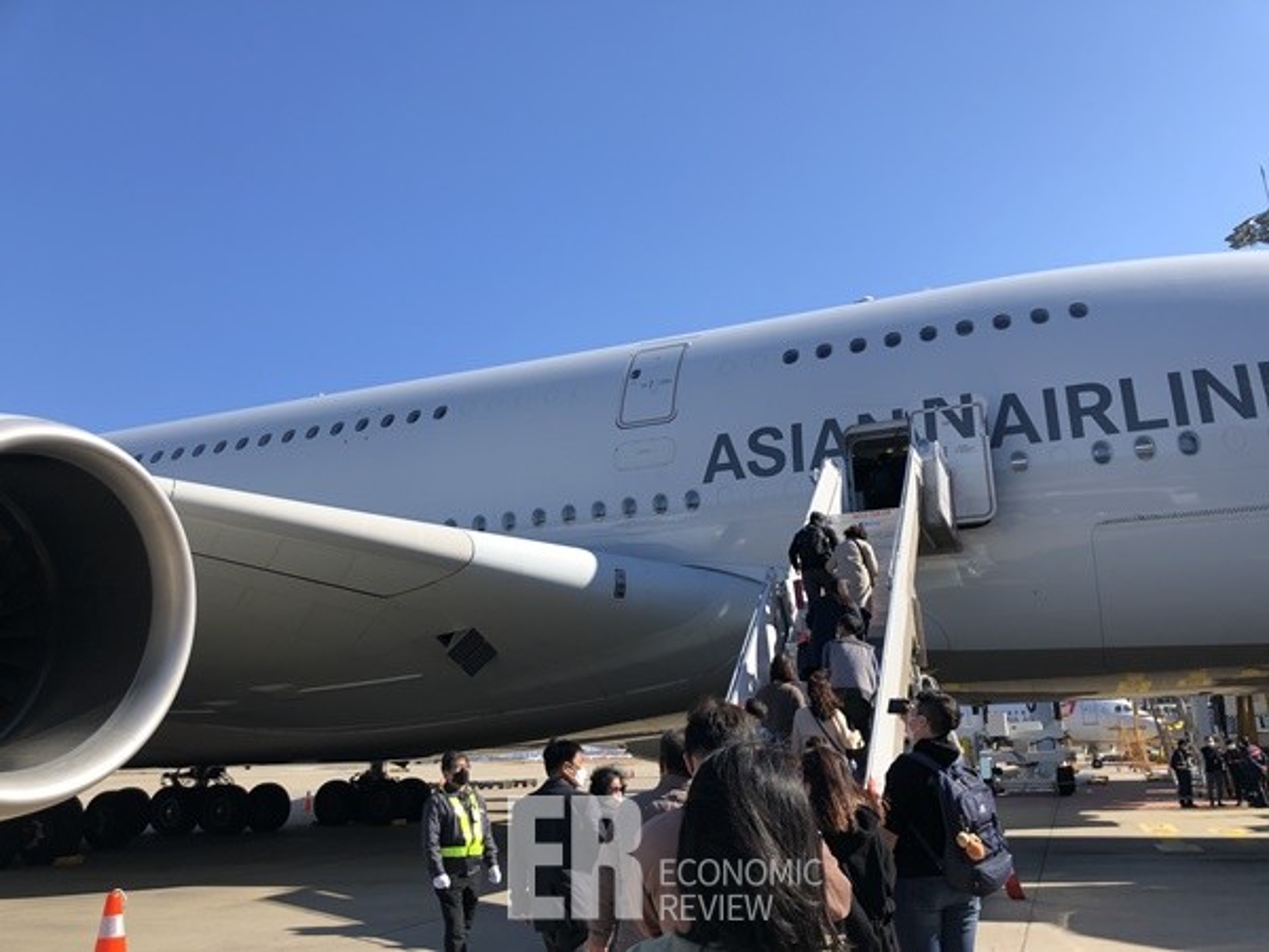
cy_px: 476
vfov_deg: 49.7
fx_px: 1026
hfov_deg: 63.4
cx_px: 634
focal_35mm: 28
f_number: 1.8
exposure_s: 1/1499
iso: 20
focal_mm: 4
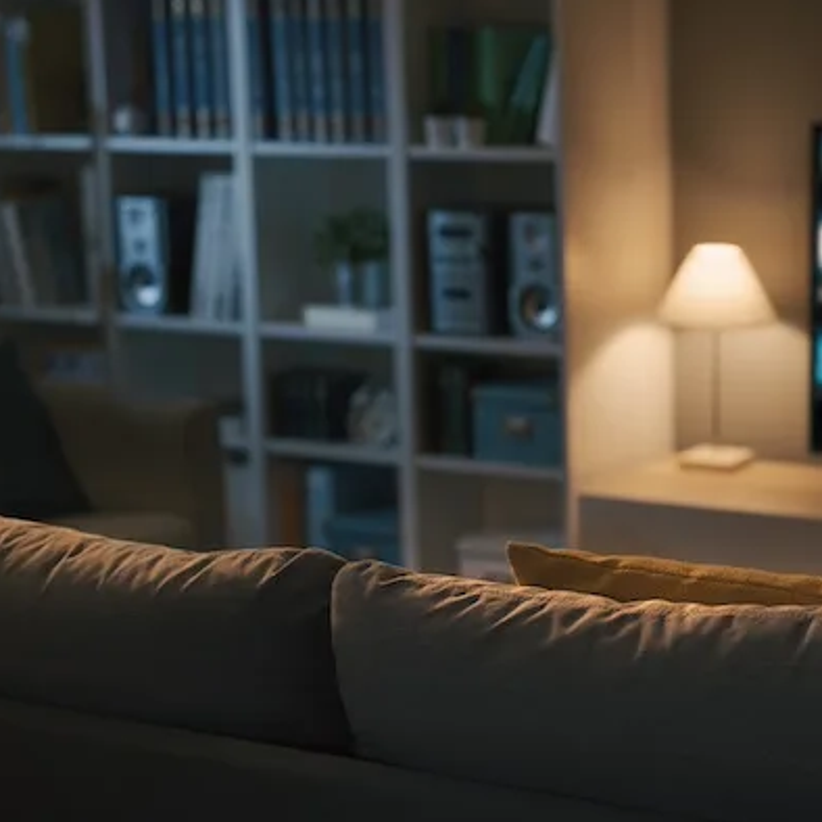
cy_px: 381
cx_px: 703
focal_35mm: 81
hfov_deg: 21.0
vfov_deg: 21.4
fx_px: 2176
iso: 100
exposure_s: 1/100
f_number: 3.2
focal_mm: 50
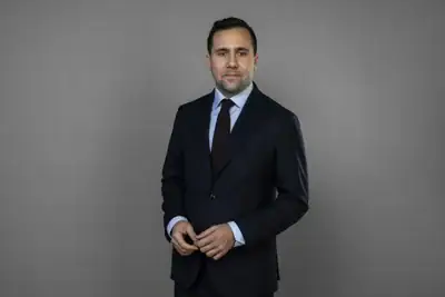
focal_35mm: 50
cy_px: 148
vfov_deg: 27.0
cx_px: 222
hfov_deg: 39.6
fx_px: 618
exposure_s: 1/200
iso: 200
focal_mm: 50
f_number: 4
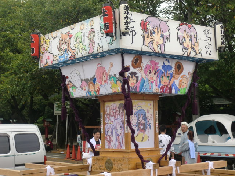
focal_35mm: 61
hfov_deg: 31.7
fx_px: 414
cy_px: 88
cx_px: 118
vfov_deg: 24.0
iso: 64
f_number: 4.2
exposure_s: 1/125
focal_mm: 11.2
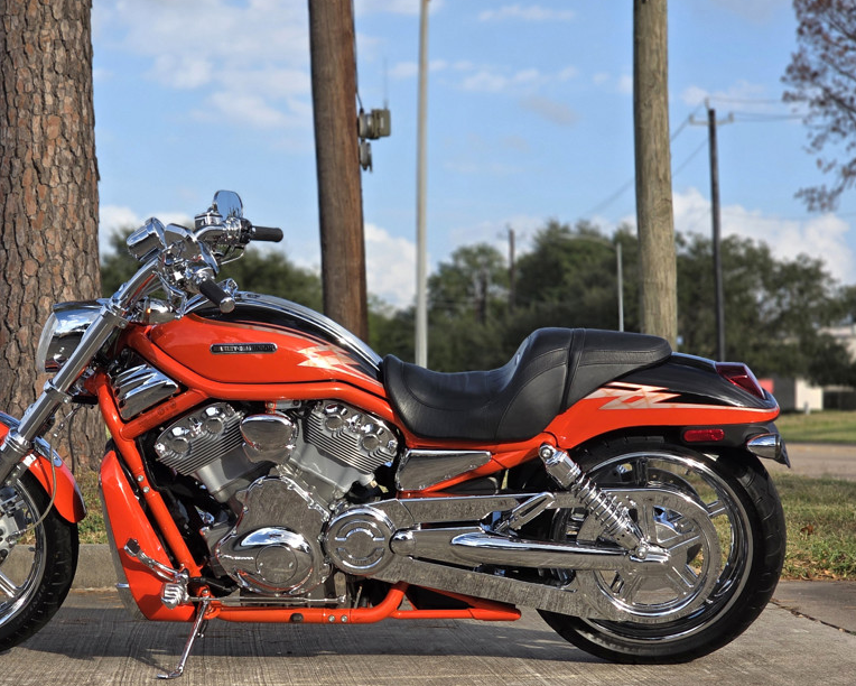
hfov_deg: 20.3
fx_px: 2383
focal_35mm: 94
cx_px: 308
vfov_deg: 16.4
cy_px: 387
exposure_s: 1/2000
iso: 50
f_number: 2.4
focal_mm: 7.9
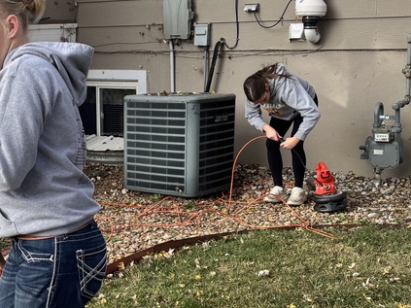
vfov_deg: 23.3
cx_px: 89
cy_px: 178
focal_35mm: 63
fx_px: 748
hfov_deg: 30.1
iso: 50
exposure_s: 1/396
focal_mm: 5.96
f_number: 1.6
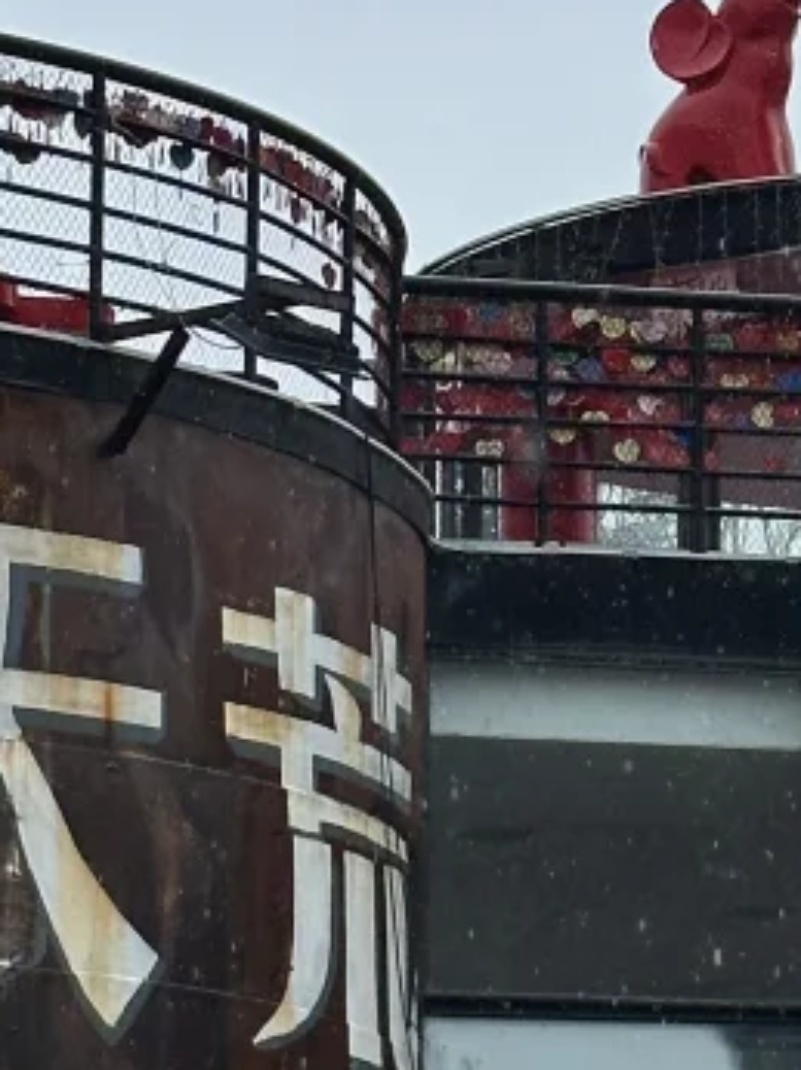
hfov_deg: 7.4
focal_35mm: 200
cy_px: 334
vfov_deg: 9.9
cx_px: 727
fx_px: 6178
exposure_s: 1/1107
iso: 64
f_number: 1.78
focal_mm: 6.86
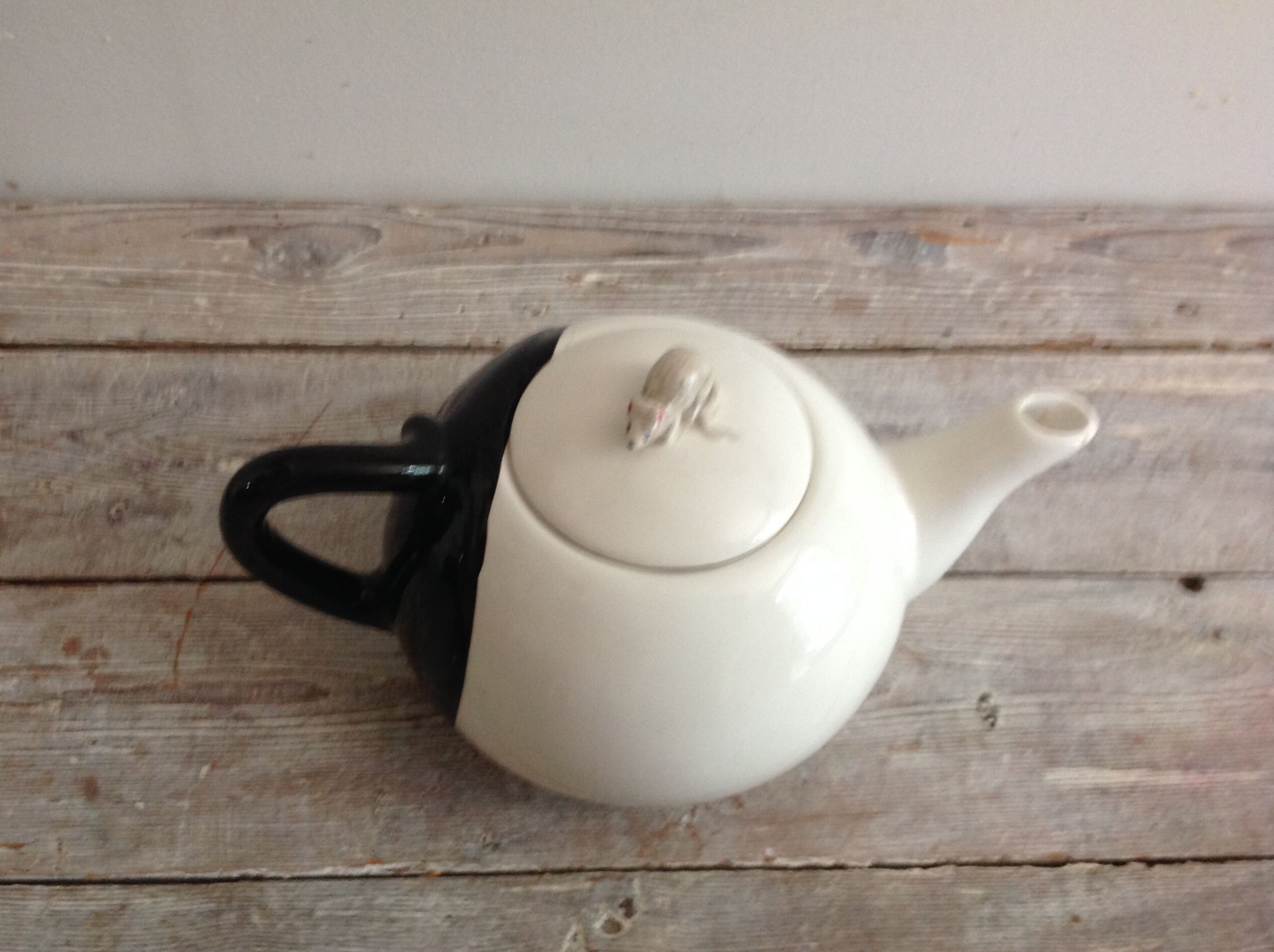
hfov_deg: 51.4
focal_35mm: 36
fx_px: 1323
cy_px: 480
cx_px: 625
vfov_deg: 39.6
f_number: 2.4
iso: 160
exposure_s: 1/15
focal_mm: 4.28
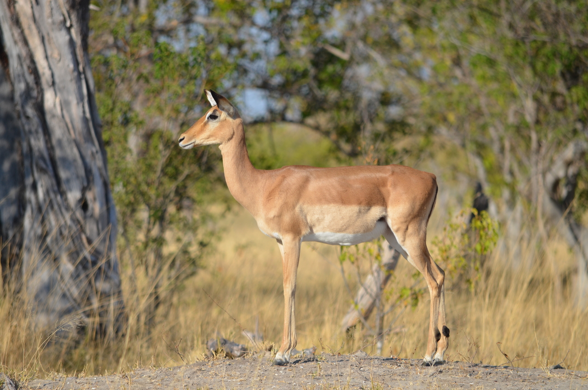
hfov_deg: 4.6
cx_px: 294
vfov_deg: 3.0
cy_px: 195
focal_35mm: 450
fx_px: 7335
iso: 200
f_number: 7.1
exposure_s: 1/800
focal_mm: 300
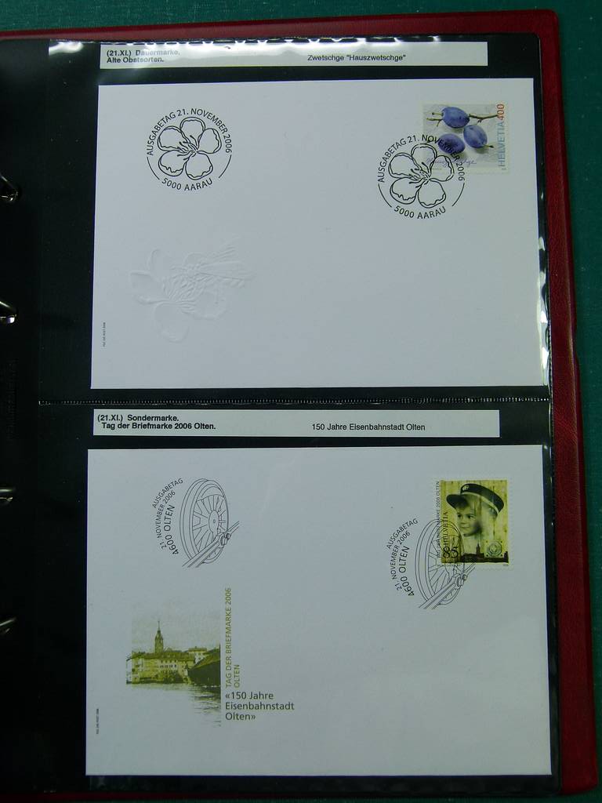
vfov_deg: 47.9
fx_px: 904
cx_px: 301
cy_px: 402
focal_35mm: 39
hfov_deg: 36.8
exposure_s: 1/125
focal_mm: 7.1
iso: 100
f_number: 4
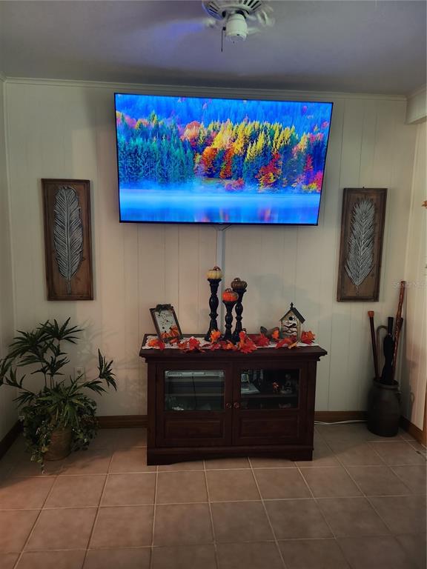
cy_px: 284
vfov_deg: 71.6
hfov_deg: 56.8
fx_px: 395
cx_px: 214
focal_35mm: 24
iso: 320
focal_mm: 5
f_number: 1.8
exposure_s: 1/34
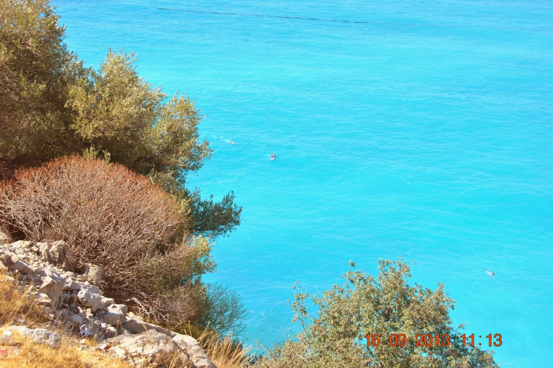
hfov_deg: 32.9
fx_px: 937
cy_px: 181
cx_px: 275
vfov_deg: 22.3
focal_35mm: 61
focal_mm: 40
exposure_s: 1/200
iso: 100
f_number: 7.1
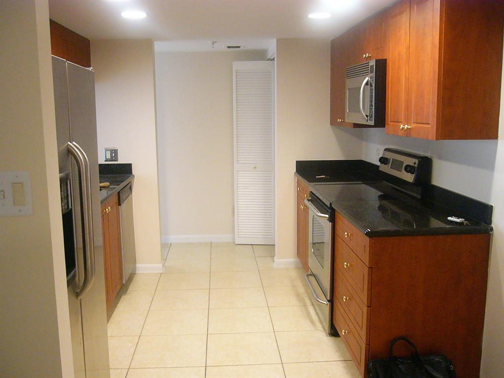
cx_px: 252
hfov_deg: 52.6
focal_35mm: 35
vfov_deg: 40.7
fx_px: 510
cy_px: 189
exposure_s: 1/8
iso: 200
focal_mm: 5.8
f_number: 2.8
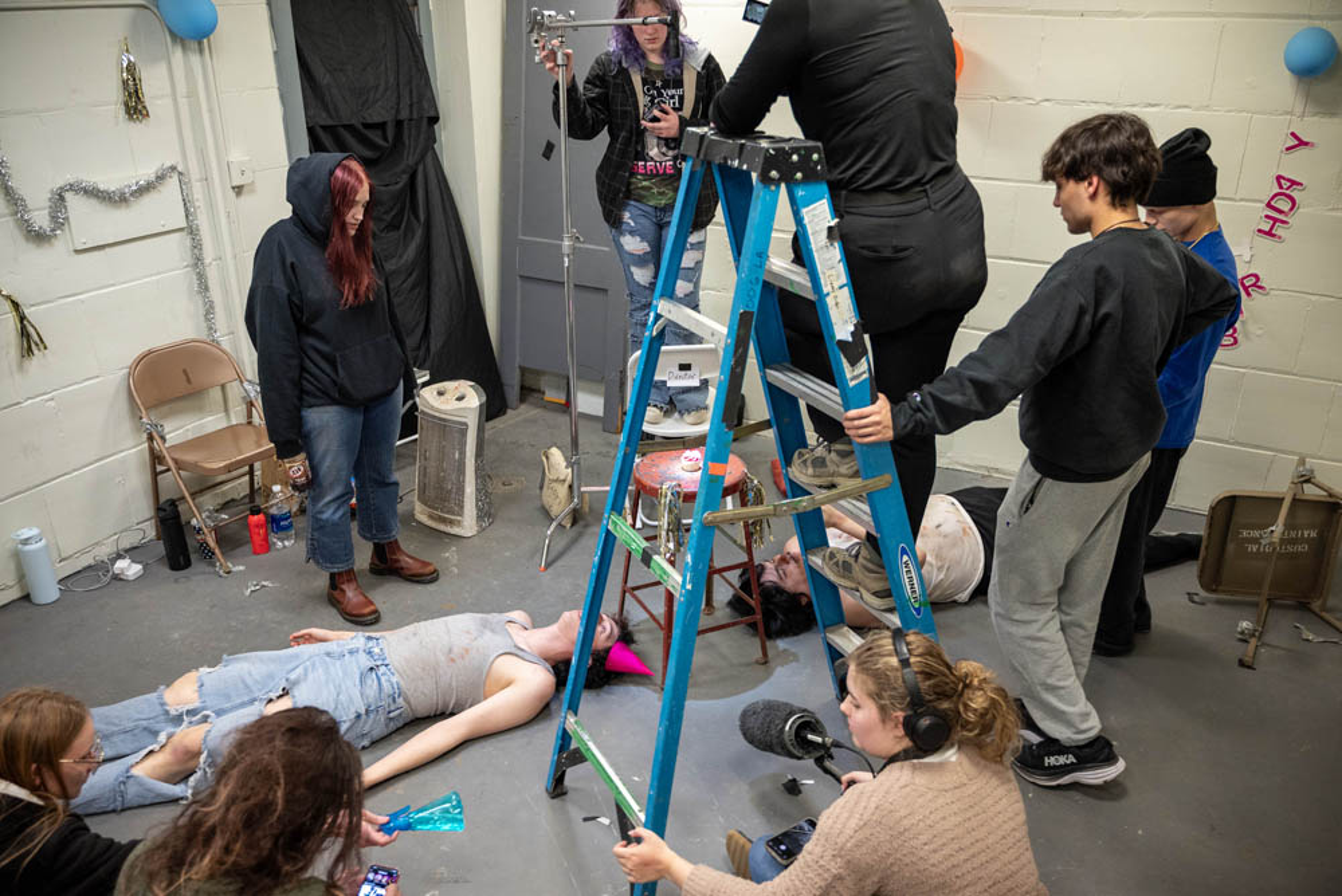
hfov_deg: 65.4
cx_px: 671
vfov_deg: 46.5
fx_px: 1044
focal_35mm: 28
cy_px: 448
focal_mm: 28
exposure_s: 1/125
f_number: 2.8
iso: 2000
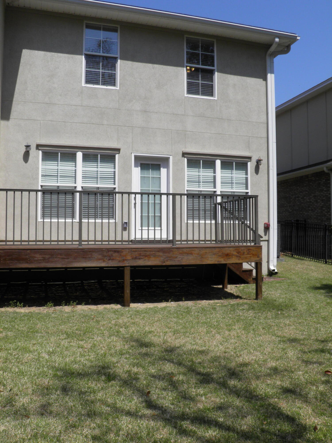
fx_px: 384
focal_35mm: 30
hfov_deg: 46.8
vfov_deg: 60.0
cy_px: 222
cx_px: 166
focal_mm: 5.5
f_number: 5.9
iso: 50
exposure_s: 1/400
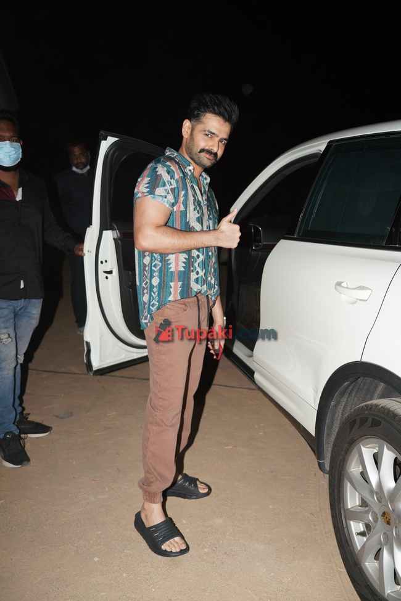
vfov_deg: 60.3
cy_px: 300
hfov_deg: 42.3
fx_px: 518
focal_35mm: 31
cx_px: 200
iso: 125
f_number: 4
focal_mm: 31
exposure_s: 1/250
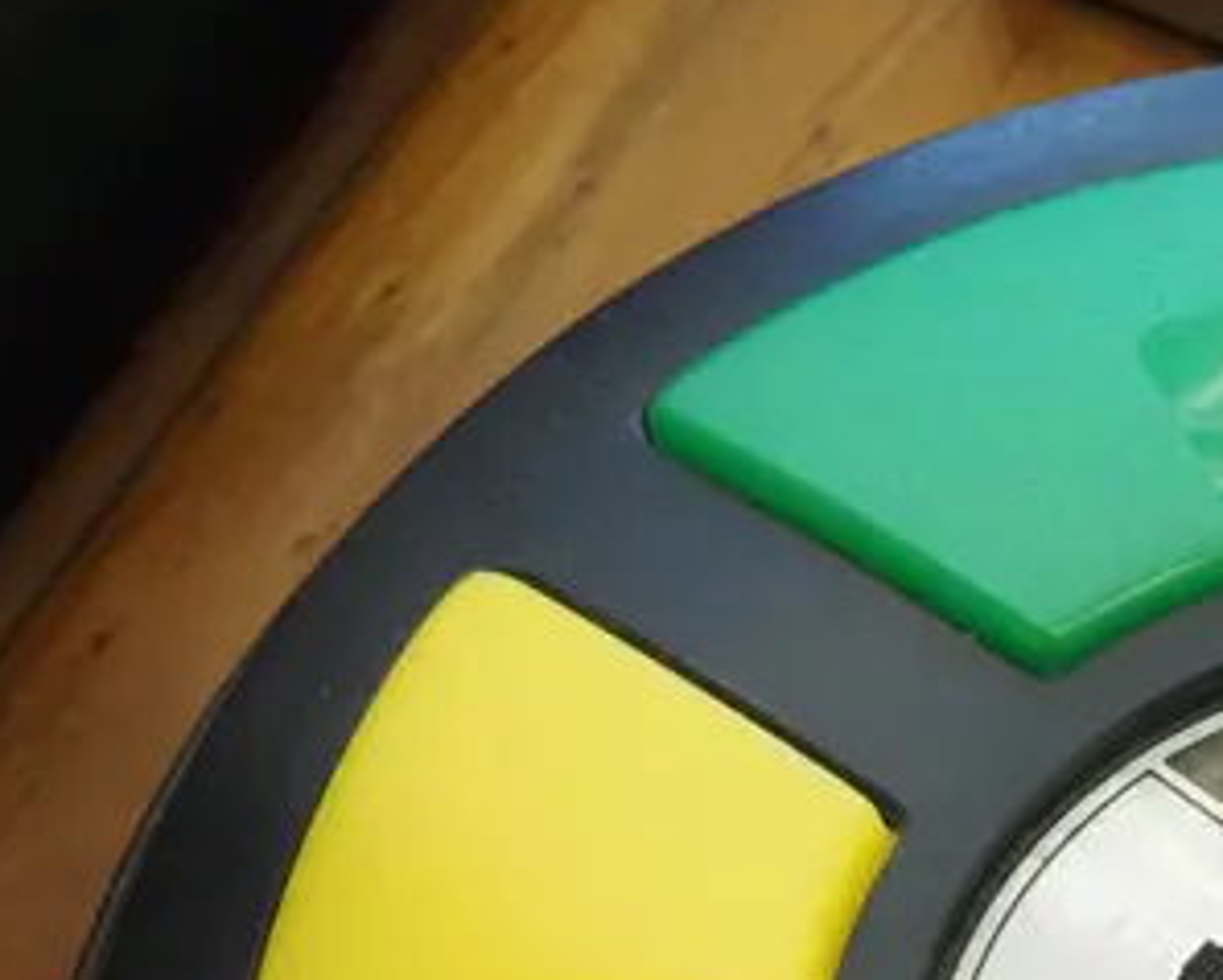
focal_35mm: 168
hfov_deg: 11.3
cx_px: 1433
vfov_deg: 9.0
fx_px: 6085
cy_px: 1363
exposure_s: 1/200
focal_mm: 25
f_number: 5.6
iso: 3200
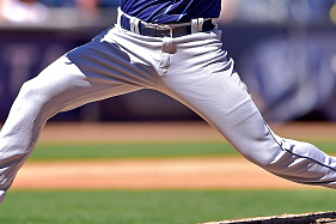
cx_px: 153
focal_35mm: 846
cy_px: 32
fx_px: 7891
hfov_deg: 2.4
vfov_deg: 1.6
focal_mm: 400
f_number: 3.2
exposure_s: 1/4000
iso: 400
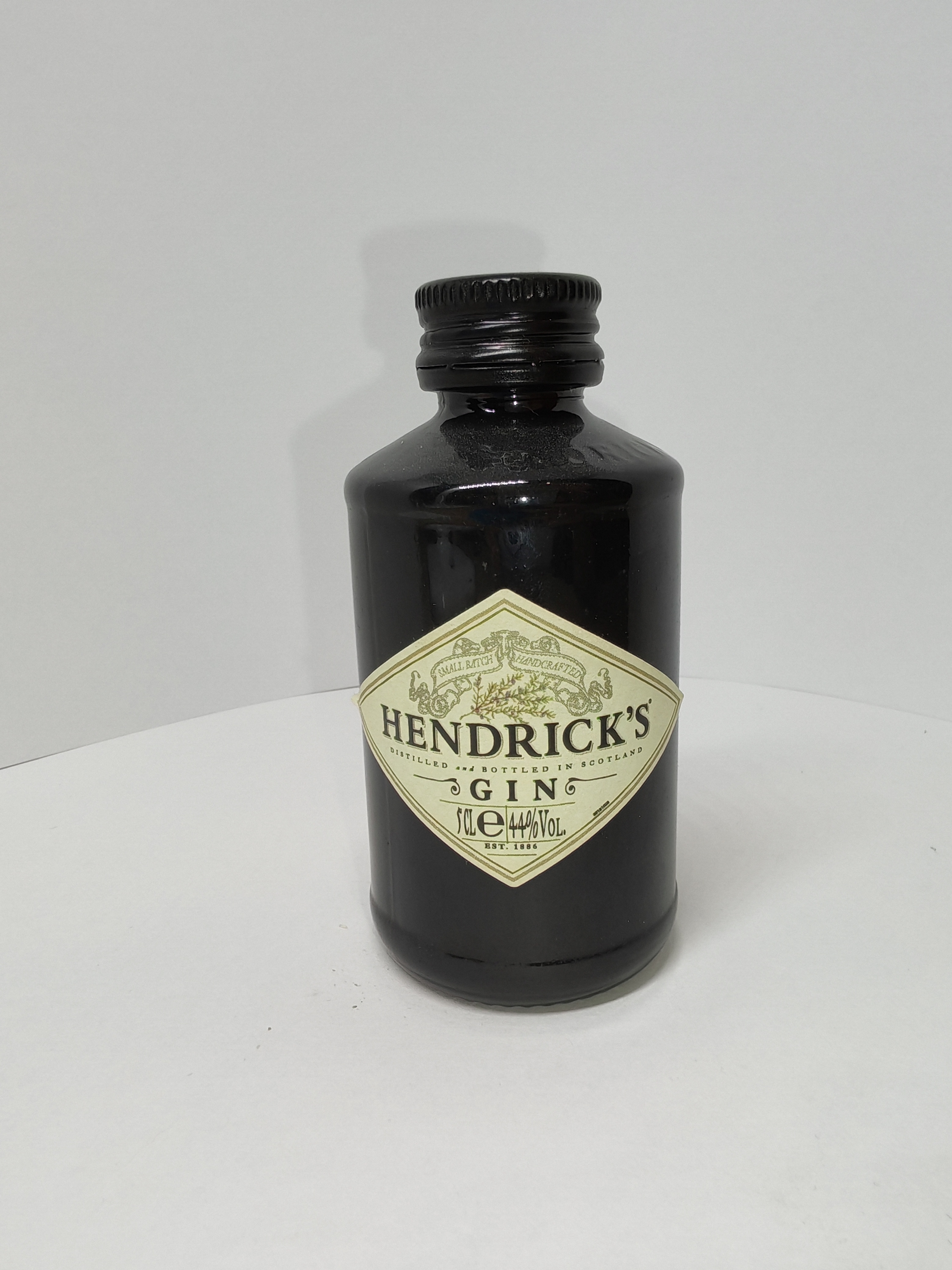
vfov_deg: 65.3
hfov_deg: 51.4
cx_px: 476
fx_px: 990
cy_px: 635
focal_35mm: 27
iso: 57
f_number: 2.2
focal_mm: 1.96
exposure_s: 1/100
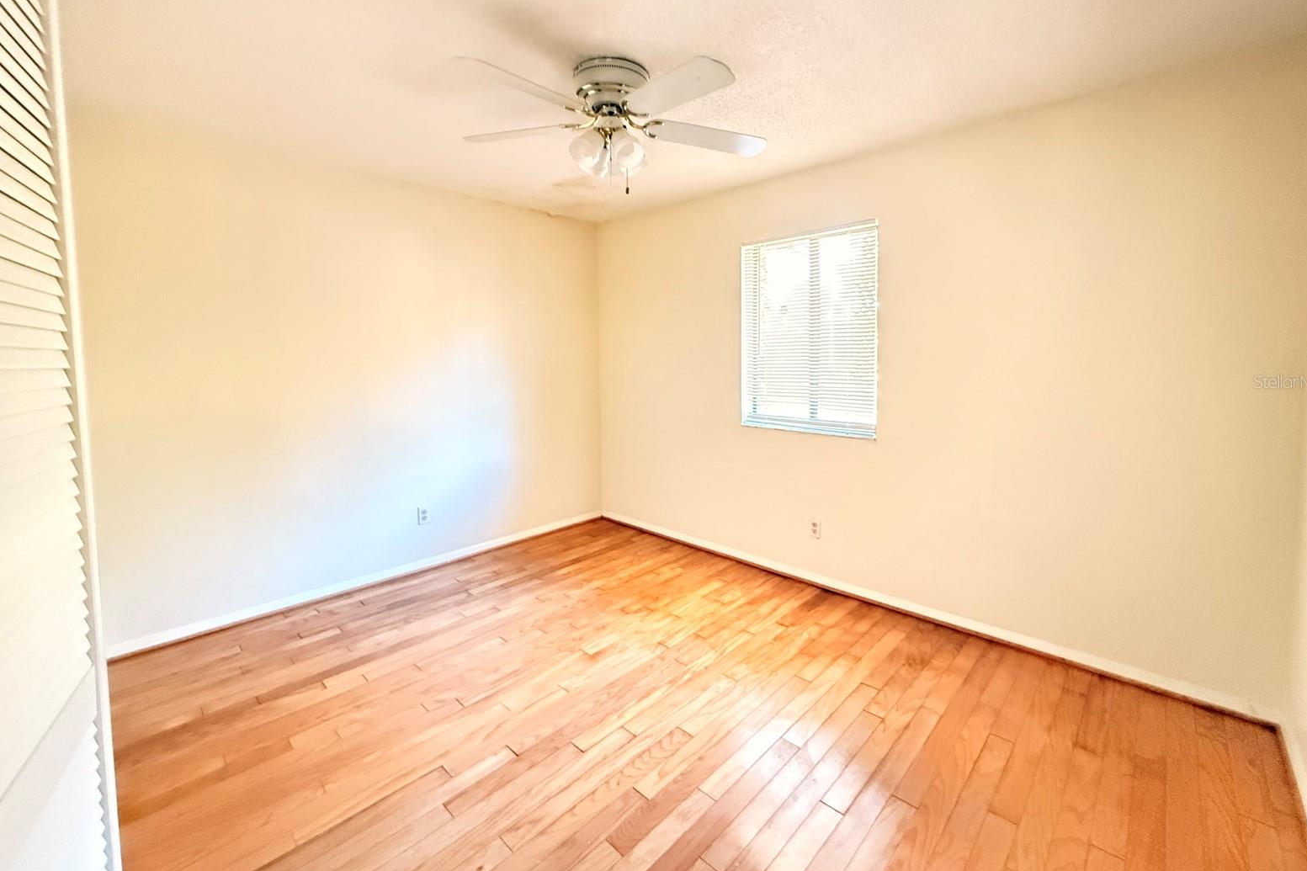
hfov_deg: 100.4
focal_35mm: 15
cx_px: 660
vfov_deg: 77.0
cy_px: 381
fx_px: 544
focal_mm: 2.22
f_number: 2.2
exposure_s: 1/23
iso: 2500
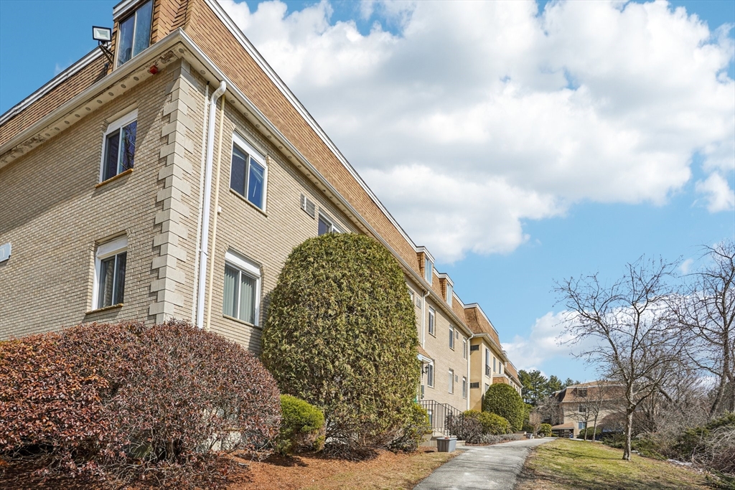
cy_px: 245
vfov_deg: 70.5
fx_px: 347
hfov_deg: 93.3
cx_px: 368
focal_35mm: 17
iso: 100
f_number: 8
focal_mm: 17
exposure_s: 1/250
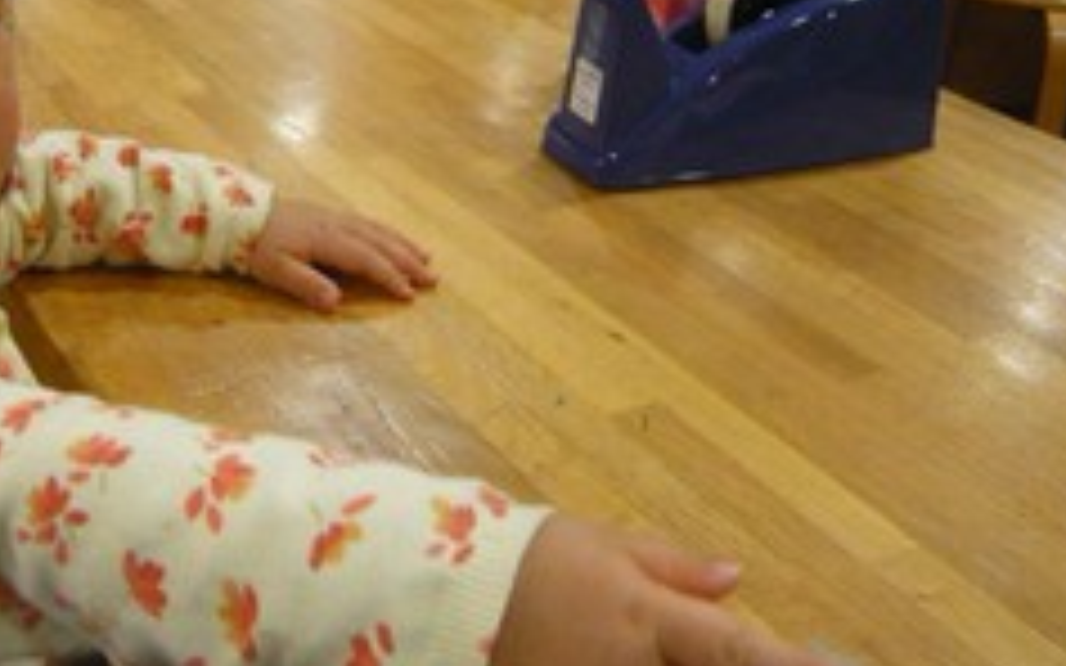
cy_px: 216
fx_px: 1452
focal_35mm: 50
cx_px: 342
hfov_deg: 39.7
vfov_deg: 25.7
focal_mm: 4.6
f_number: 2.8
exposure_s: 1/40
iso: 400
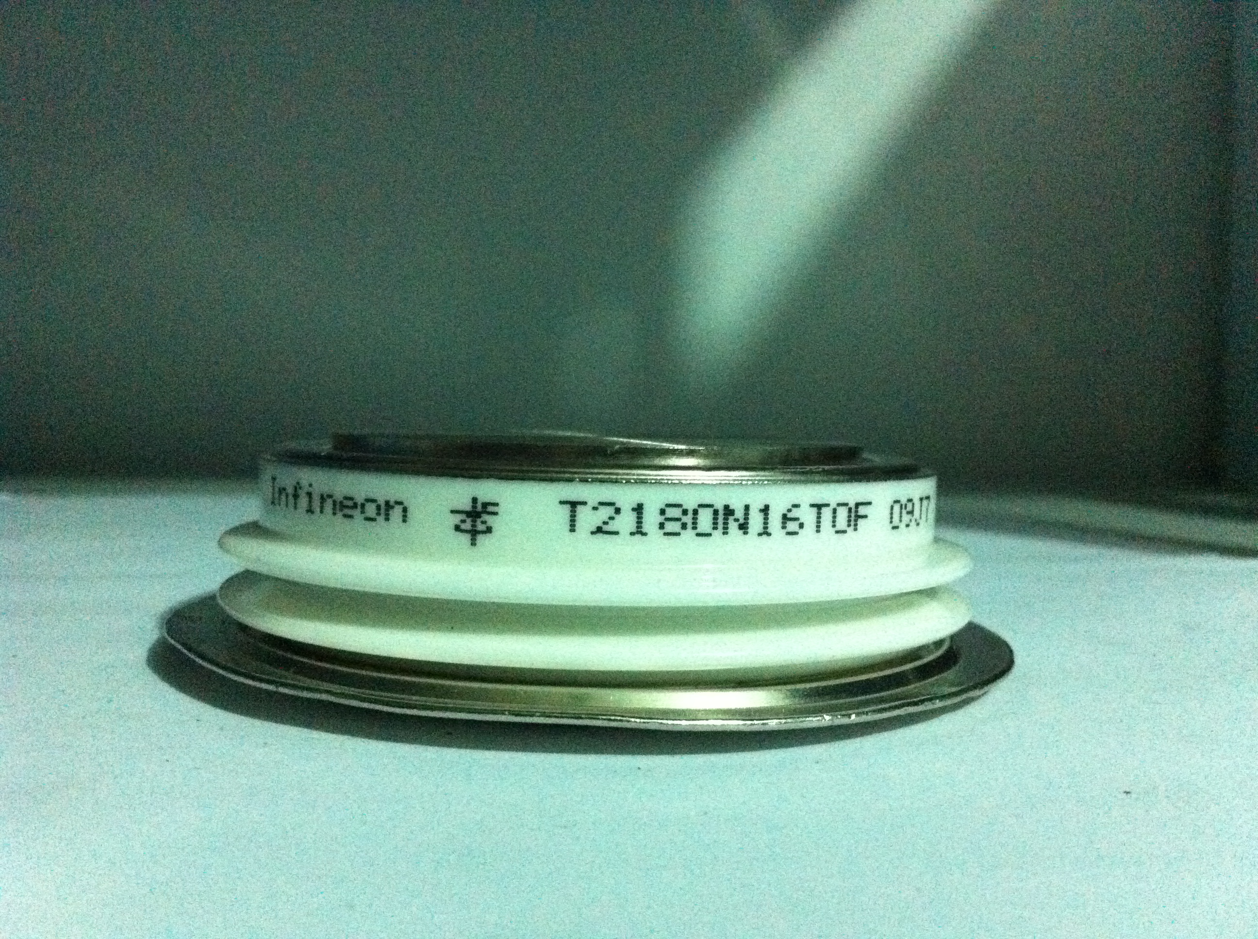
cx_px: 629
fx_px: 1270
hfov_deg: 52.7
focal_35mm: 35
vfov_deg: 40.6
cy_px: 470
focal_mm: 3.85
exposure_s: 1/15
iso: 1000
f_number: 2.8
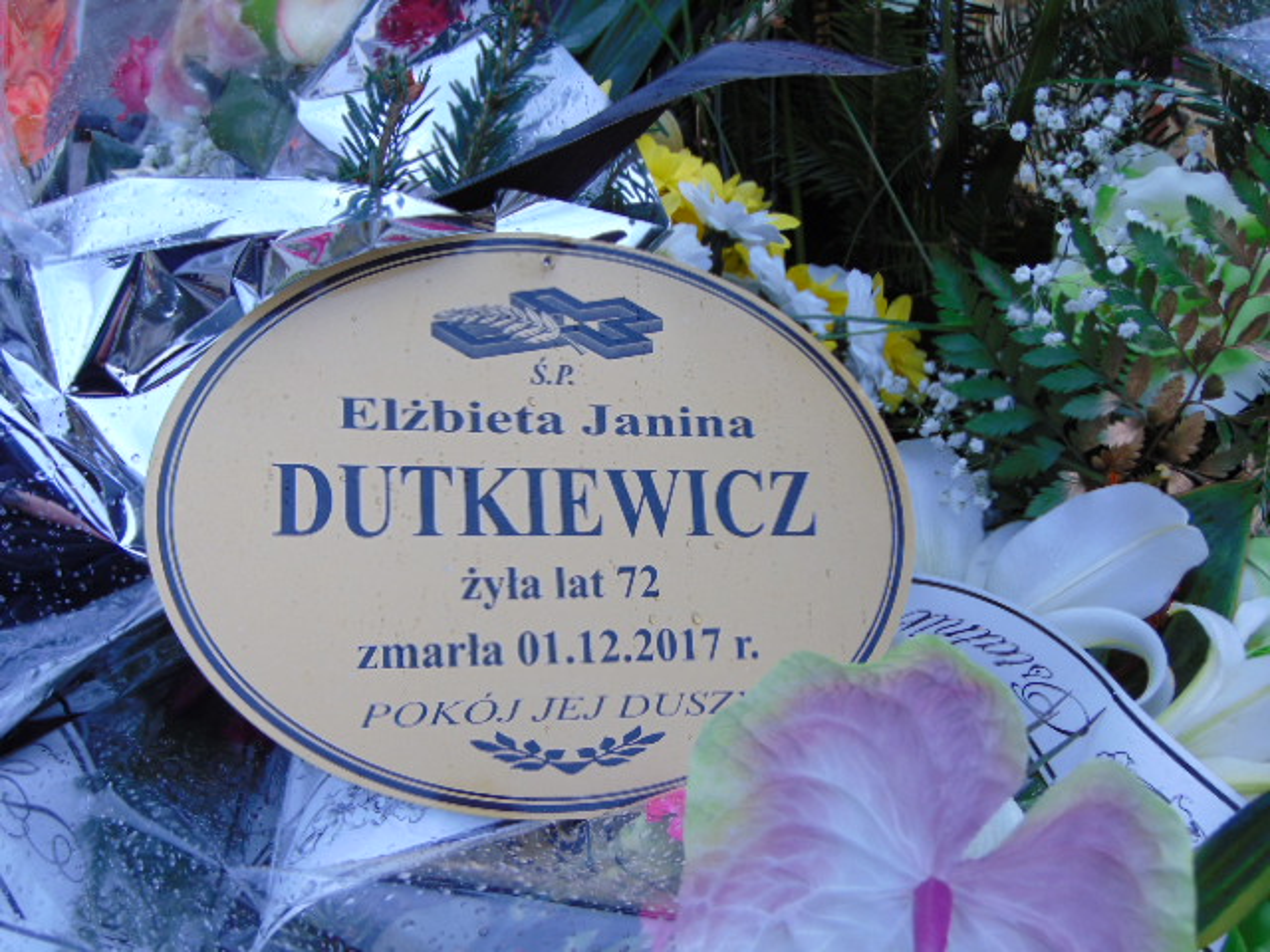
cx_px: 635
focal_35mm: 39
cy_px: 476
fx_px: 1431
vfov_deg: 36.8
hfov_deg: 47.9
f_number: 3.3
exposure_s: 1/100
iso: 80
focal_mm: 6.9
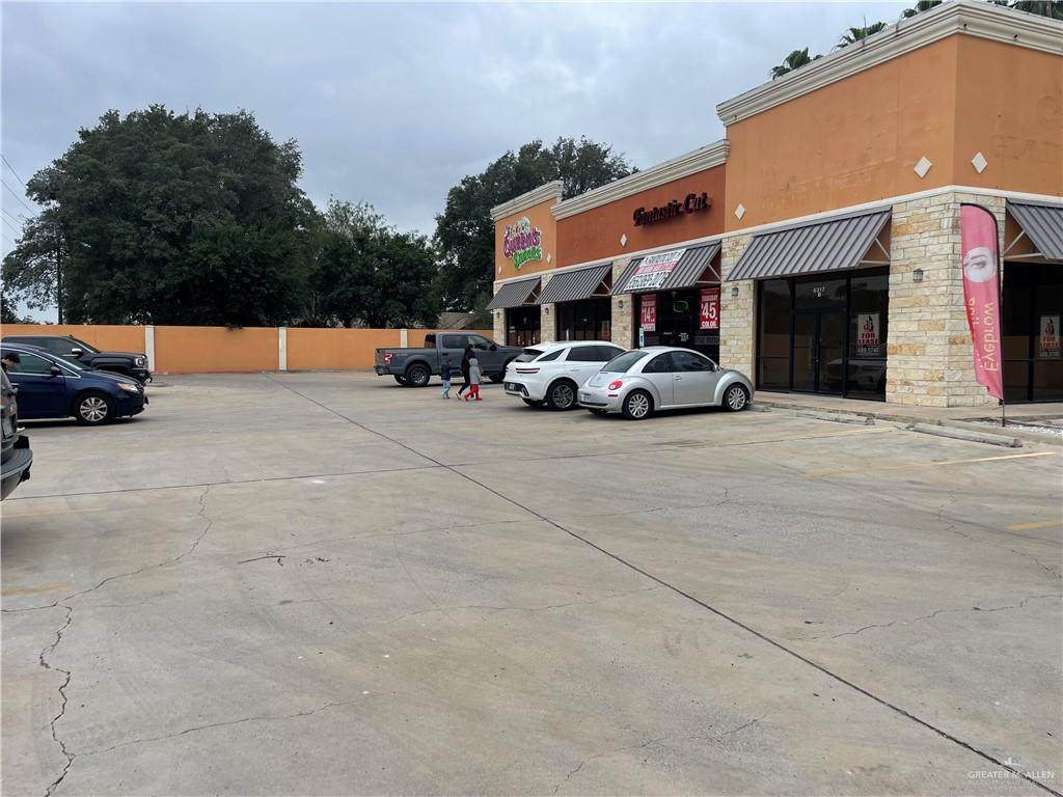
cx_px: 532
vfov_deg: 53.1
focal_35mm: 26
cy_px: 398
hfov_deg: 67.3
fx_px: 798
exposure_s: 1/1006
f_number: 1.6
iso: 32
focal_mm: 4.2
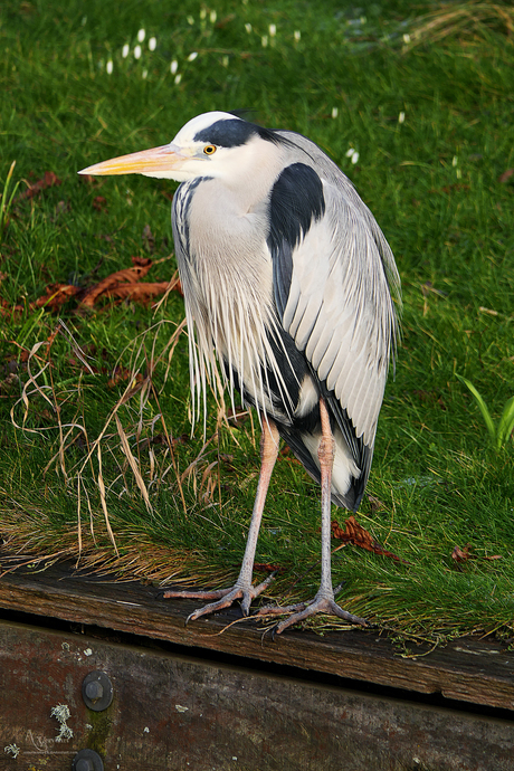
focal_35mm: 474
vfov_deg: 4.3
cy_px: 386
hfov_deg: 2.9
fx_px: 10151
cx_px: 257
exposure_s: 1/200
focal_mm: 173.8
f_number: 4.5
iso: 125
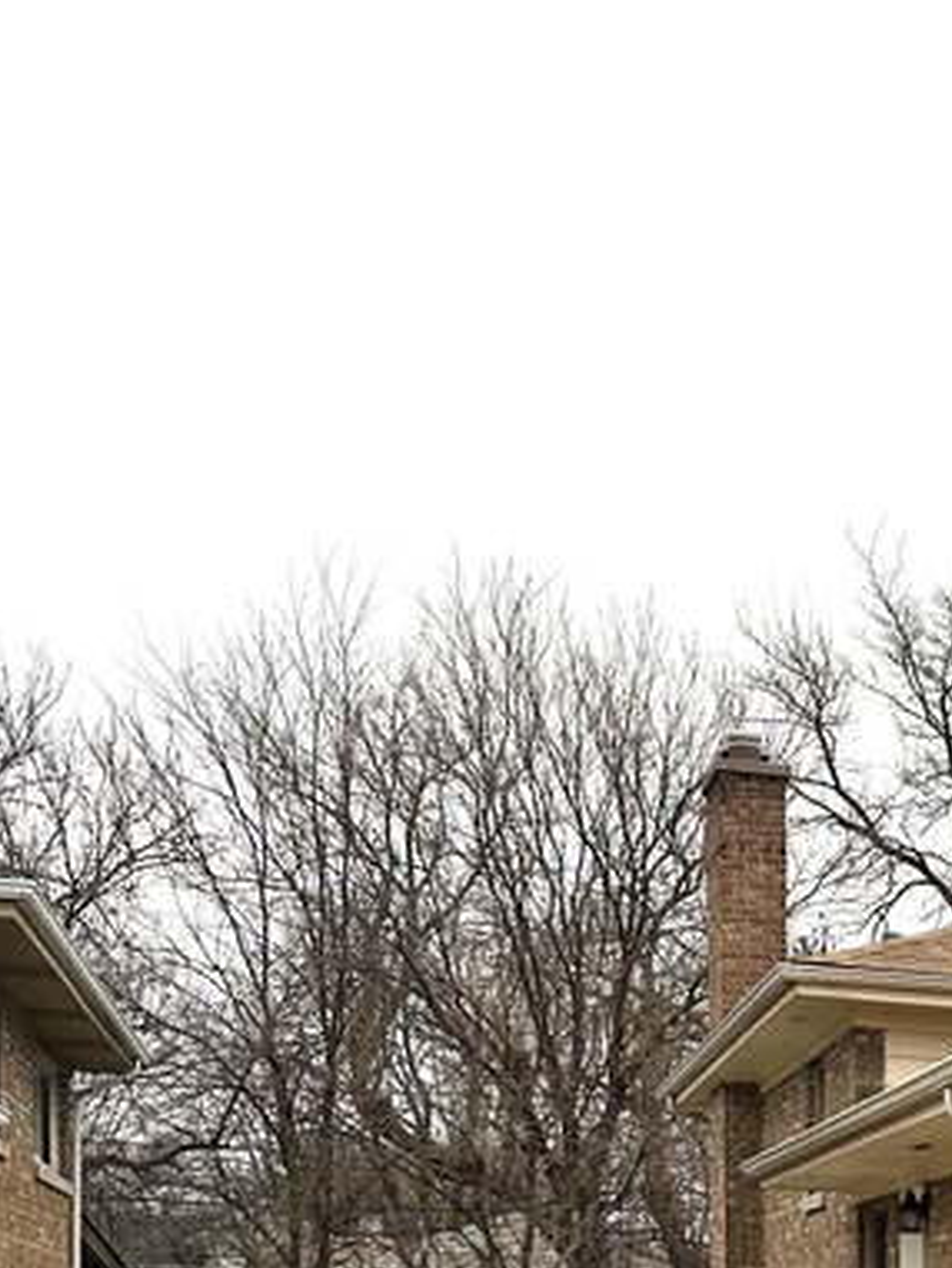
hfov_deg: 19.5
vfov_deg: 25.7
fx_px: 2492
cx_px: 1331
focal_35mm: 68
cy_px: 1501
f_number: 1.78
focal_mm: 6.86
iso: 80
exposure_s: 1/396
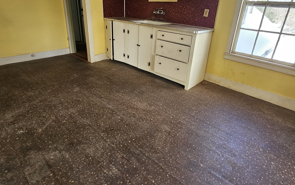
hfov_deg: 88.0
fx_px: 153
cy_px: 74
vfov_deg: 61.7
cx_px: 151
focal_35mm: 19
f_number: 2.2
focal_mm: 2.2
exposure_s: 1/77.4
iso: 125
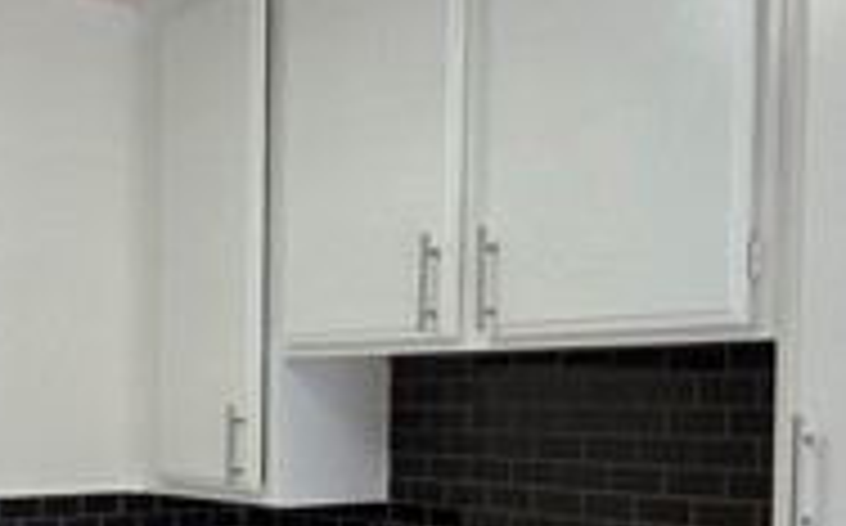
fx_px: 1082
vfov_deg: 26.8
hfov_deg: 40.6
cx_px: 148
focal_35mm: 47
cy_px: 423
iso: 50
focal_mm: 2.2
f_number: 1.9
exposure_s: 1/120
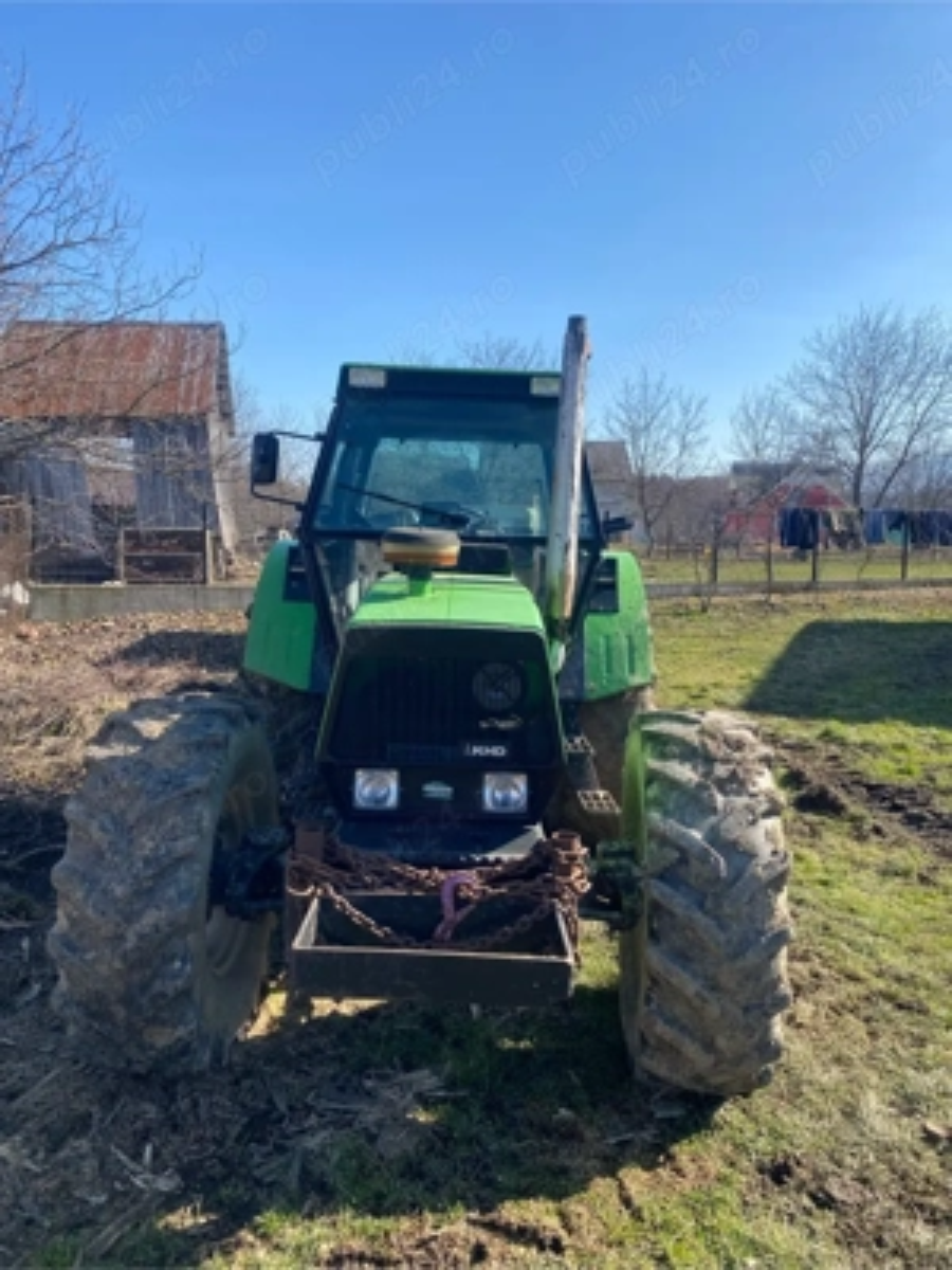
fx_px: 953
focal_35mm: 26
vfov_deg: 67.3
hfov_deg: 53.1
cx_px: 476
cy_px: 635
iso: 32
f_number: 1.8
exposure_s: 1/1585
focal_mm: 4.25
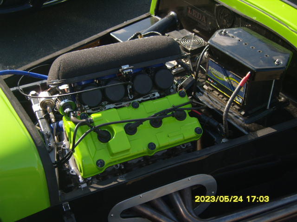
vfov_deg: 27.5
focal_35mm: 53
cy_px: 111
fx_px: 455
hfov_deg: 36.2
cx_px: 148
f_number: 8.8
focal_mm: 11
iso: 80
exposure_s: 1/90
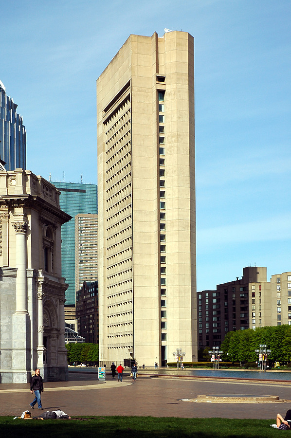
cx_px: 146
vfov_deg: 30.5
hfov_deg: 20.6
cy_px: 219
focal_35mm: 66
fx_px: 802
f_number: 11
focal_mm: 44
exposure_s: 1/400
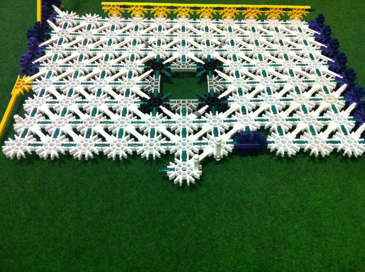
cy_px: 136
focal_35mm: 35
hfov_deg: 52.7
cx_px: 182
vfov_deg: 40.6
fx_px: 369
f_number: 2.8
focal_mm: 3.85
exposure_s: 1/15
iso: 500
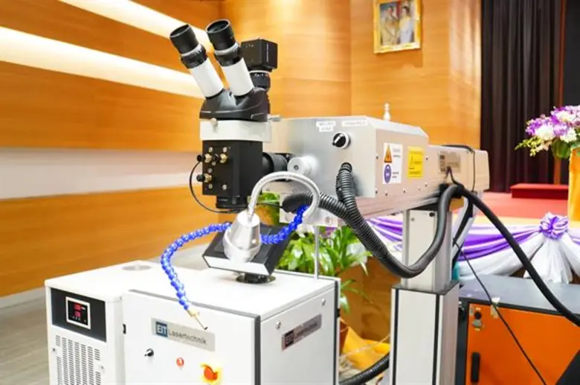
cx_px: 290
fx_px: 482
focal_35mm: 30
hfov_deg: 62.0
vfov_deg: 43.4
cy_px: 192
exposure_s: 1/160
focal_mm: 20
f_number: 3.5
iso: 5000
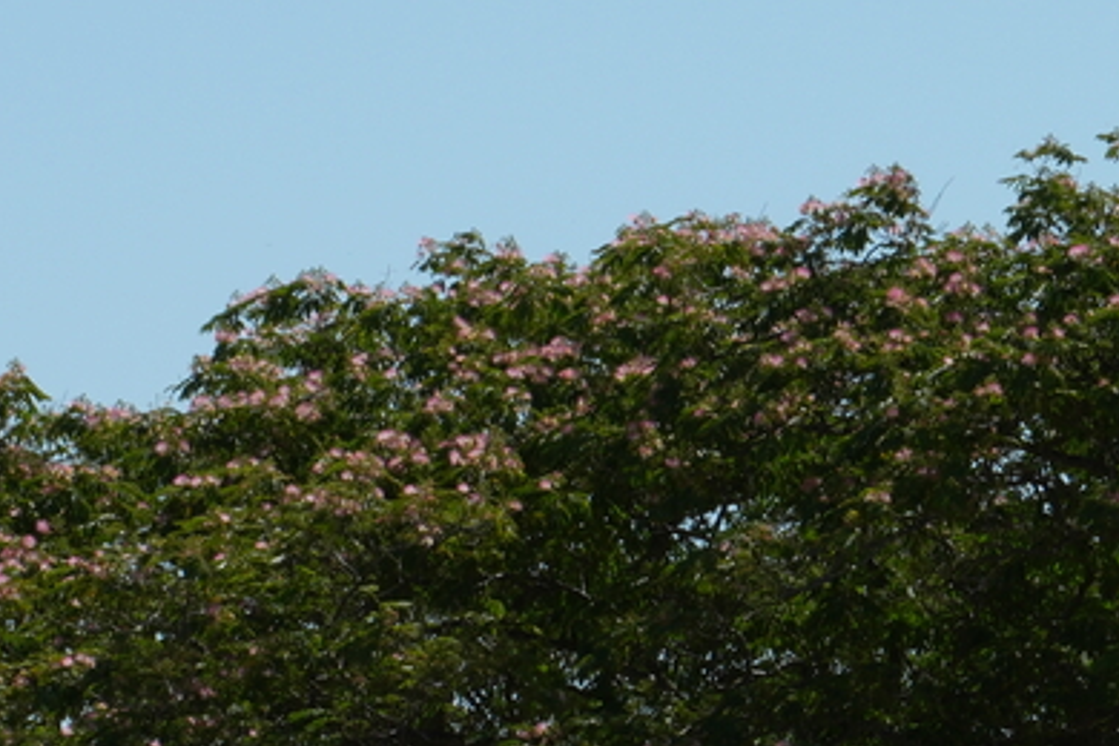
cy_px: 1188
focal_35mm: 819
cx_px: 990
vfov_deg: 1.7
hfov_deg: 2.5
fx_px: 25455
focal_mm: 148
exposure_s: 1/160
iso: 160
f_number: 16
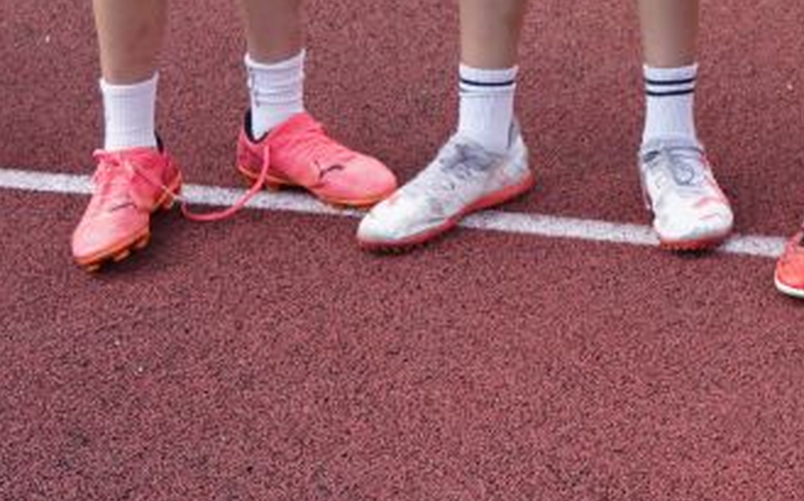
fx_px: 2912
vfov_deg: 9.4
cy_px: -358
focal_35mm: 133
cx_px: 1153
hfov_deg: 14.8
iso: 250
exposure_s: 1/400
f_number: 4.5
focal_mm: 33
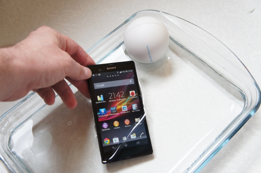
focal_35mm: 45
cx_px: 130
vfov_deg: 29.8
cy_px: 86
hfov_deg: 43.6
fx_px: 326
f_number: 4
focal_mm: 30
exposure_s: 1/60
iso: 400
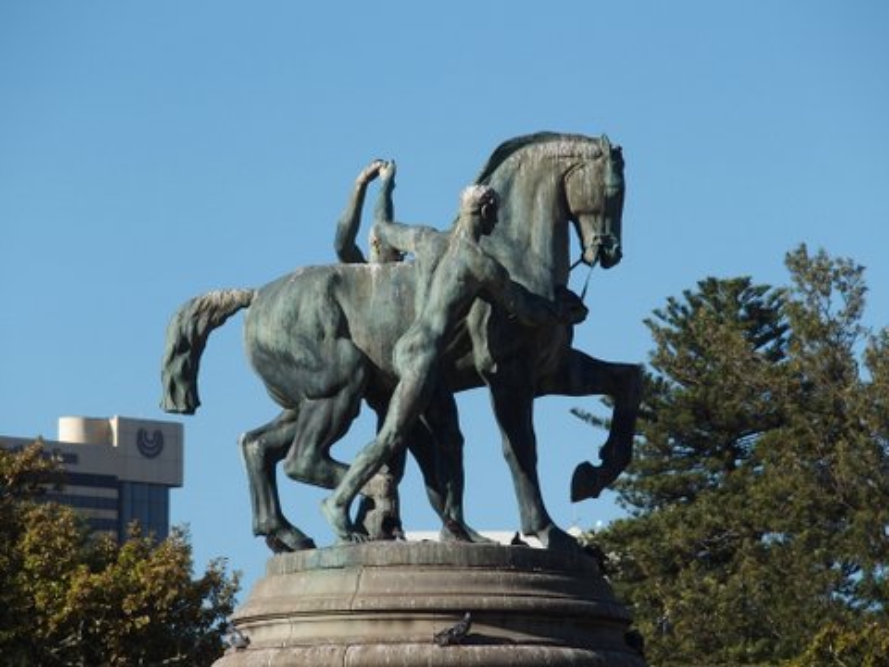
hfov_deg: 7.3
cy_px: 334
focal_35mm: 270
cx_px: 444
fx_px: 6934
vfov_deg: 5.5
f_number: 4.5
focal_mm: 56.7
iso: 100
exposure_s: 1/800
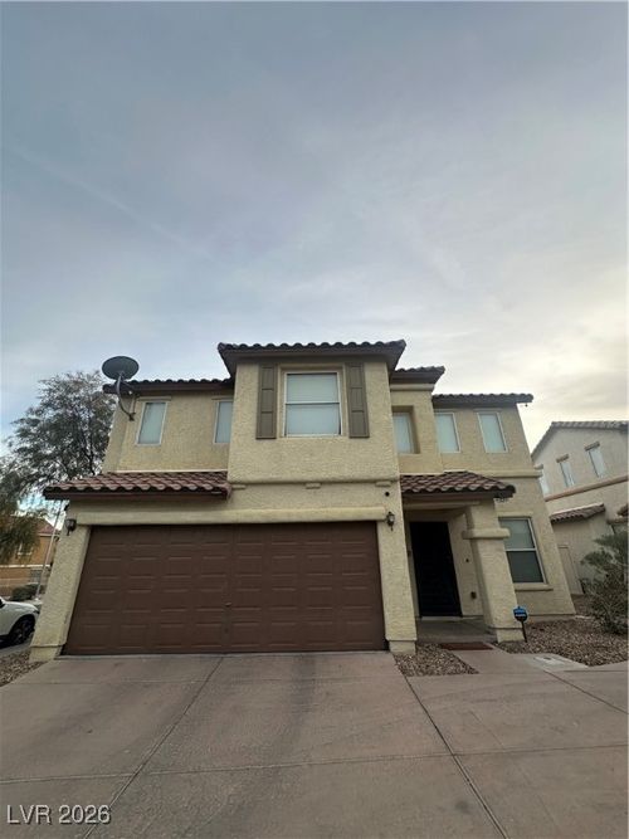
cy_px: 420
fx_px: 339
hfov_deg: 85.7
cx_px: 314
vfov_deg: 102.1
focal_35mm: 14
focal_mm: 2.22
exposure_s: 1/329
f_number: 2.2
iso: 40
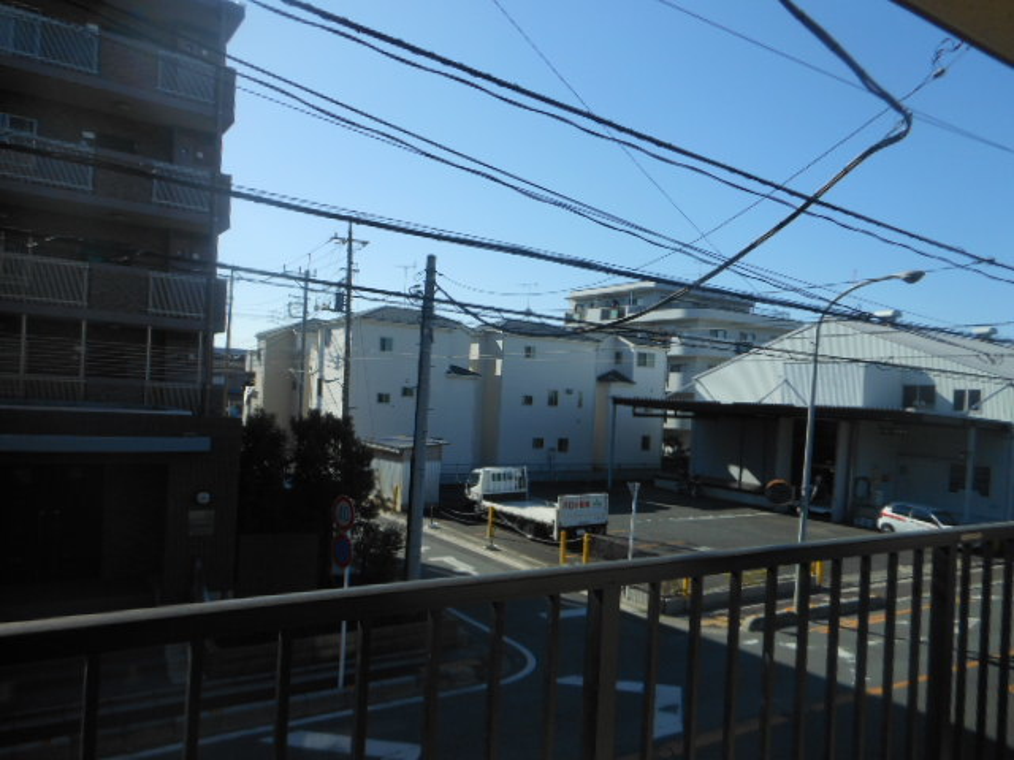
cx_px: 507
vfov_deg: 54.9
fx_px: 732
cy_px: 380
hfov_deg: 69.4
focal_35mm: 25
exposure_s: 1/1250
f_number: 3.2
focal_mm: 4.5
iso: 80
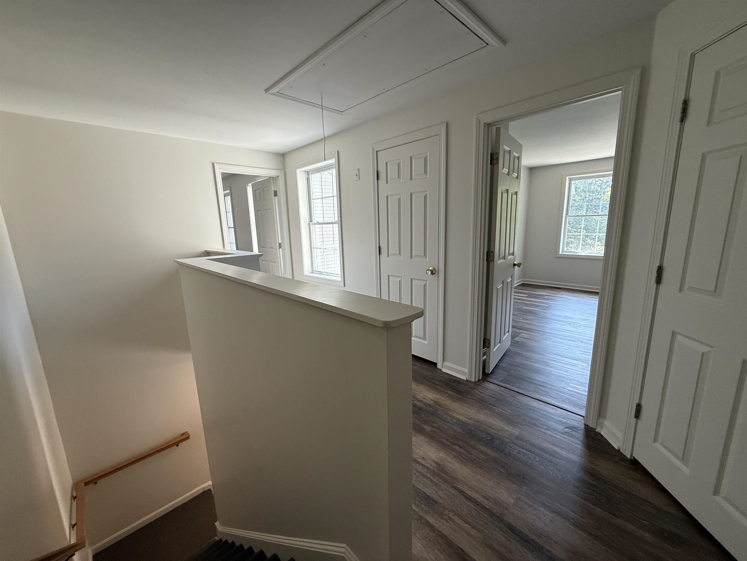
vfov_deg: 85.7
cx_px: 374
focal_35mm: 14
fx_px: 302
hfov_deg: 102.1
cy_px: 280
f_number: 2.2
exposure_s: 1/120
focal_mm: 2.22
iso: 200
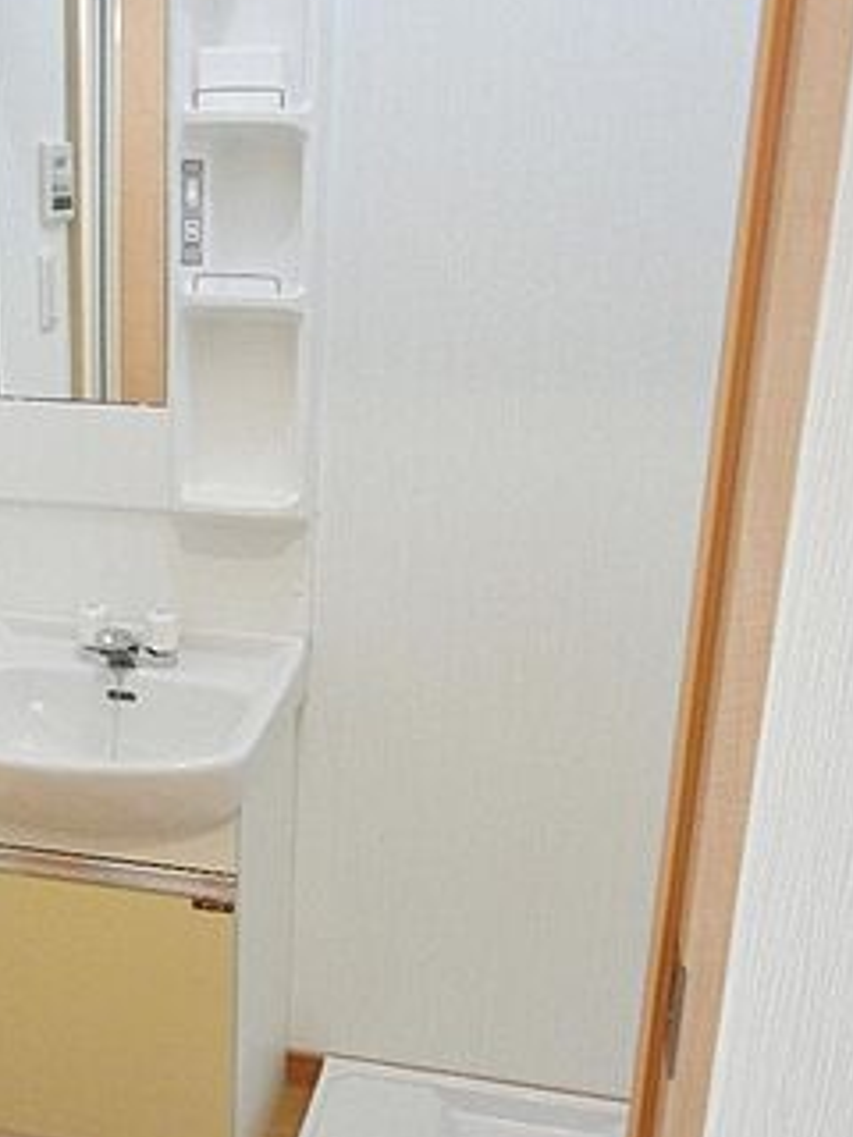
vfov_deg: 41.9
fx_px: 1479
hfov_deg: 31.7
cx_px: 227
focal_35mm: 45
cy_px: 682
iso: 400
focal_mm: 5.4
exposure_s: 1/40
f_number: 3.5
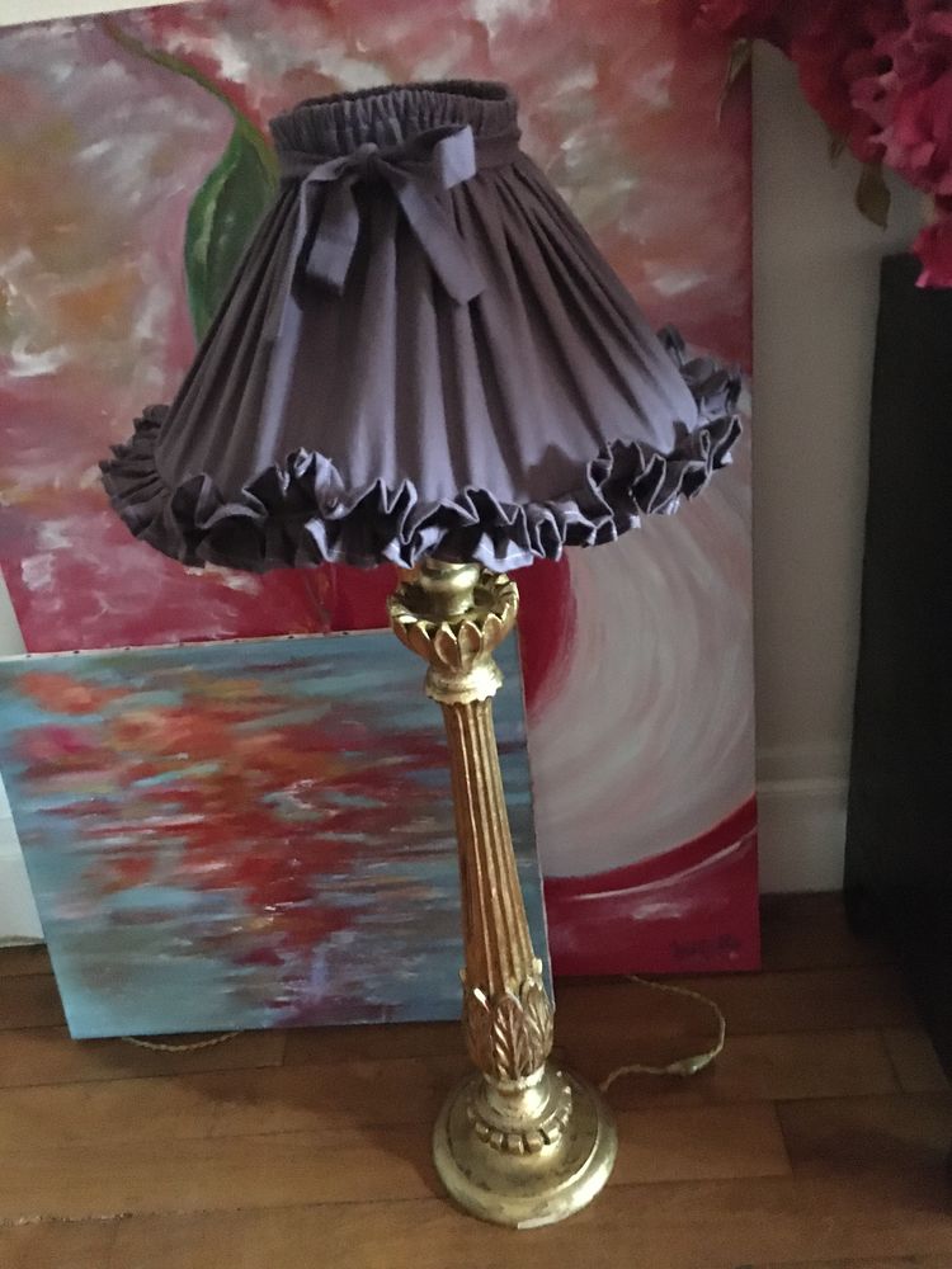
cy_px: 634
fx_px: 1063
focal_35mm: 29
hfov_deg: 48.2
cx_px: 476
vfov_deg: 61.7
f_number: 2.2
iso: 1250
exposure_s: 1/17
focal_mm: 4.15
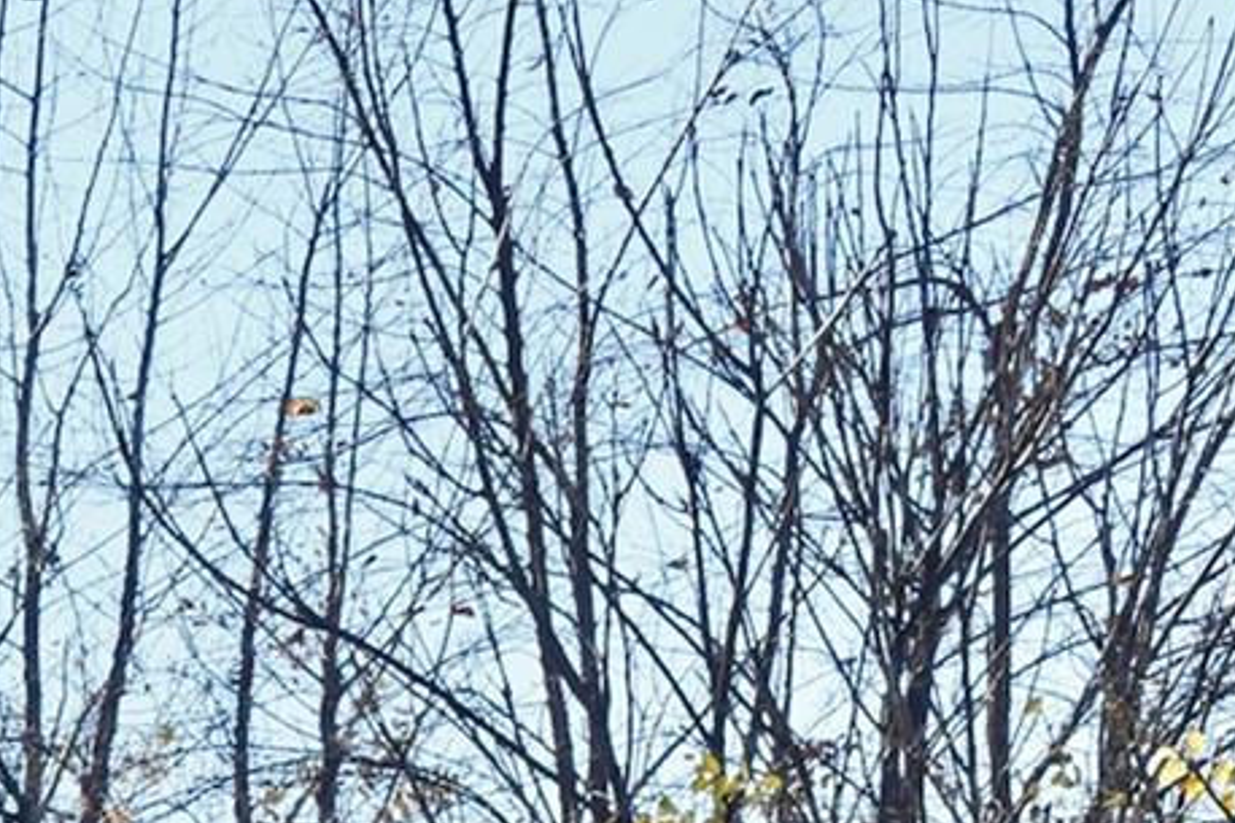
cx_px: -760
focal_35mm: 181
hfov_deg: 10.8
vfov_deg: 7.4
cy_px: 1421
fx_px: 6215
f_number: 11
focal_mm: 27
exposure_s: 1/250
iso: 640
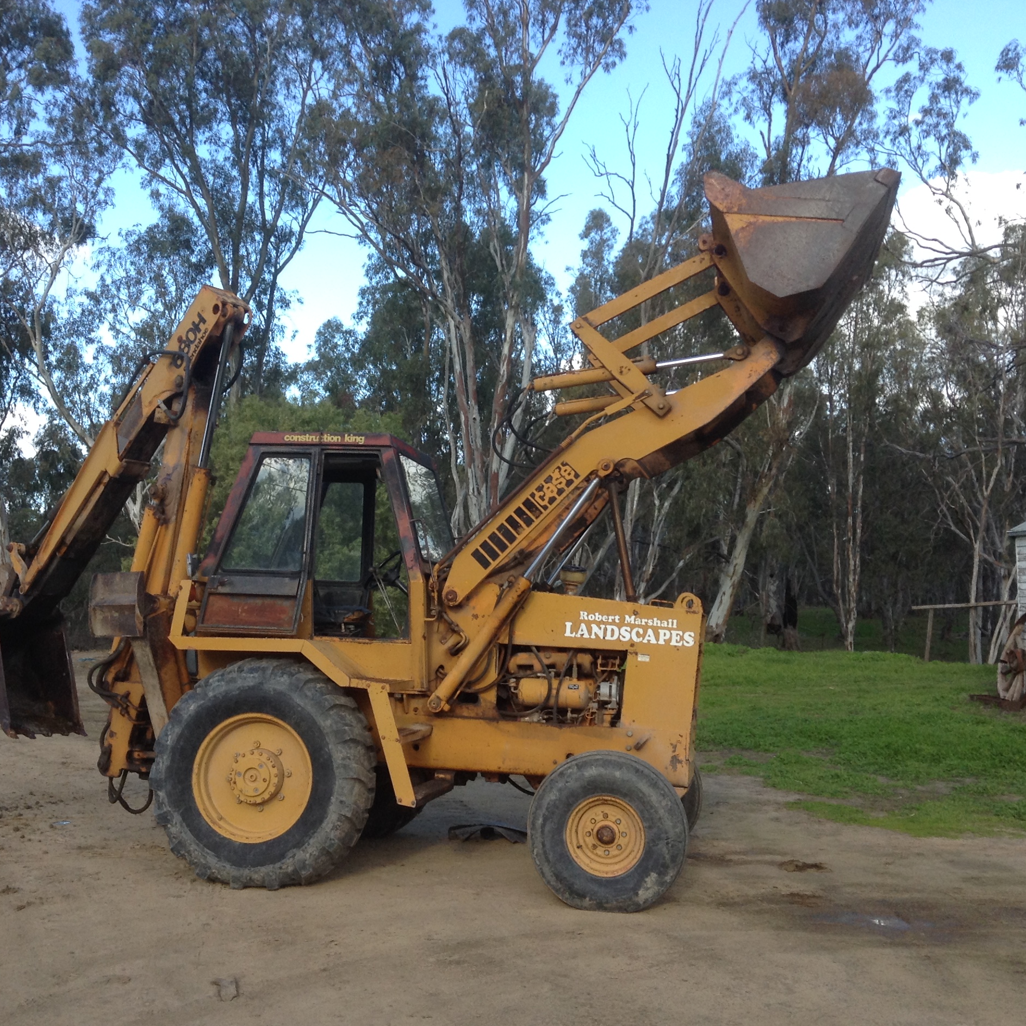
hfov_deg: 41.8
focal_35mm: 40
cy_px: 514
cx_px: 480
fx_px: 1341
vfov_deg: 41.9
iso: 25
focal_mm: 3.3
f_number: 2.4
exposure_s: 1/308
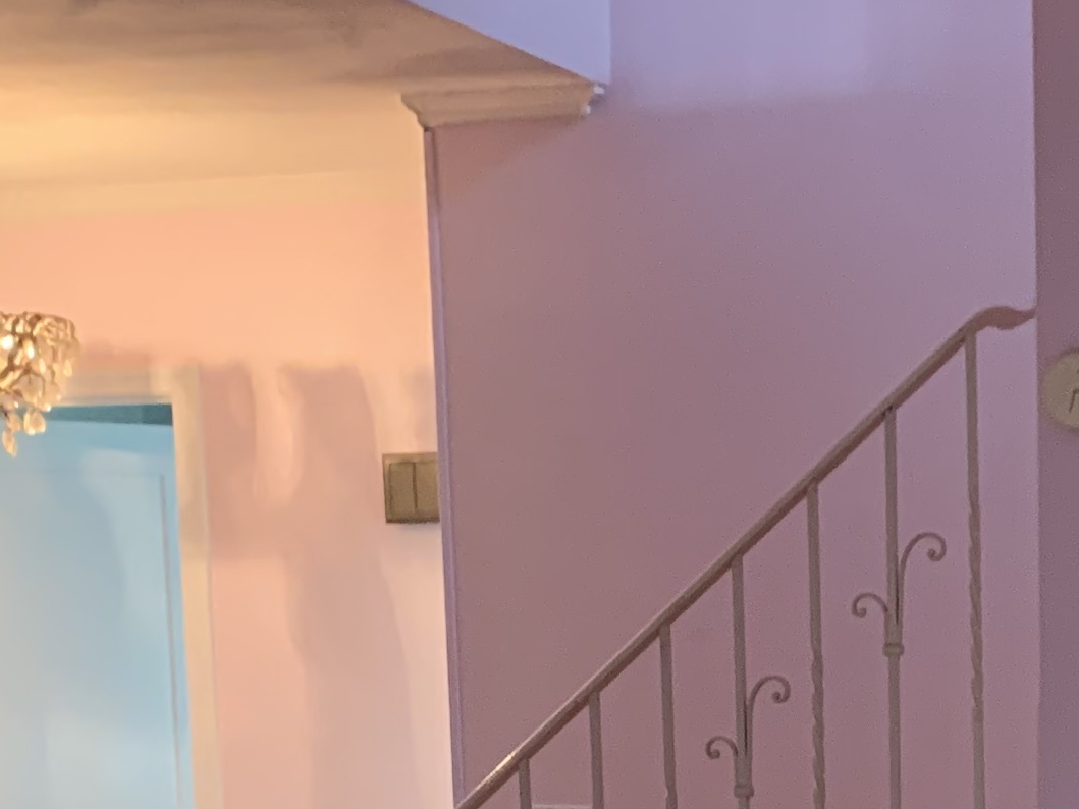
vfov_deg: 14.2
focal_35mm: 99
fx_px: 3086
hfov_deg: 19.4
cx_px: 1005
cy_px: 1095
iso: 320
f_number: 1.8
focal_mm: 4.25
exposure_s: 1/40
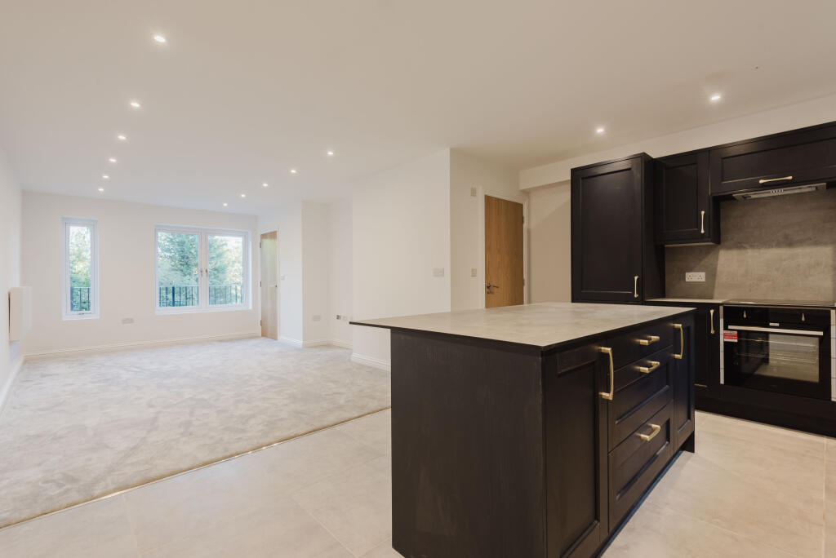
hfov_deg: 96.7
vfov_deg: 73.8
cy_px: 279
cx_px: 418
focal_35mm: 16
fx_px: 372
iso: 100
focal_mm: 16
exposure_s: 1/13
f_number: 8
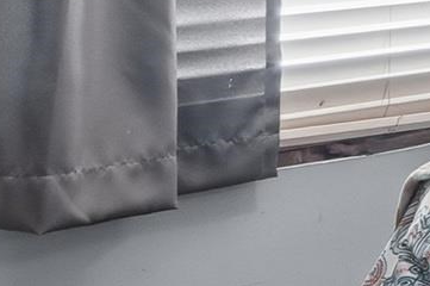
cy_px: -167
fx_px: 1241
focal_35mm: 104
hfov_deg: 12.3
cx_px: 1192
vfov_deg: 12.4
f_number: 10
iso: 250
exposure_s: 1/20
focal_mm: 10
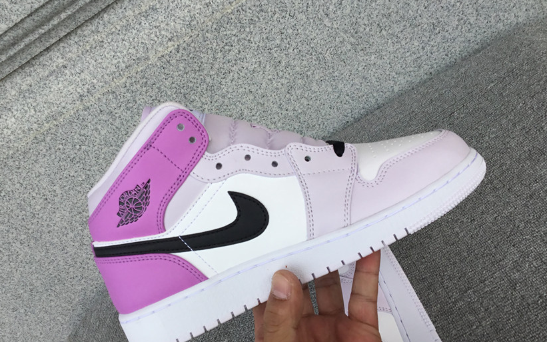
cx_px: 257
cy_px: 170
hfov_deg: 54.0
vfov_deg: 35.3
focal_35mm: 36
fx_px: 537
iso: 25
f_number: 2.4
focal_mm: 3.3
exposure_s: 1/367
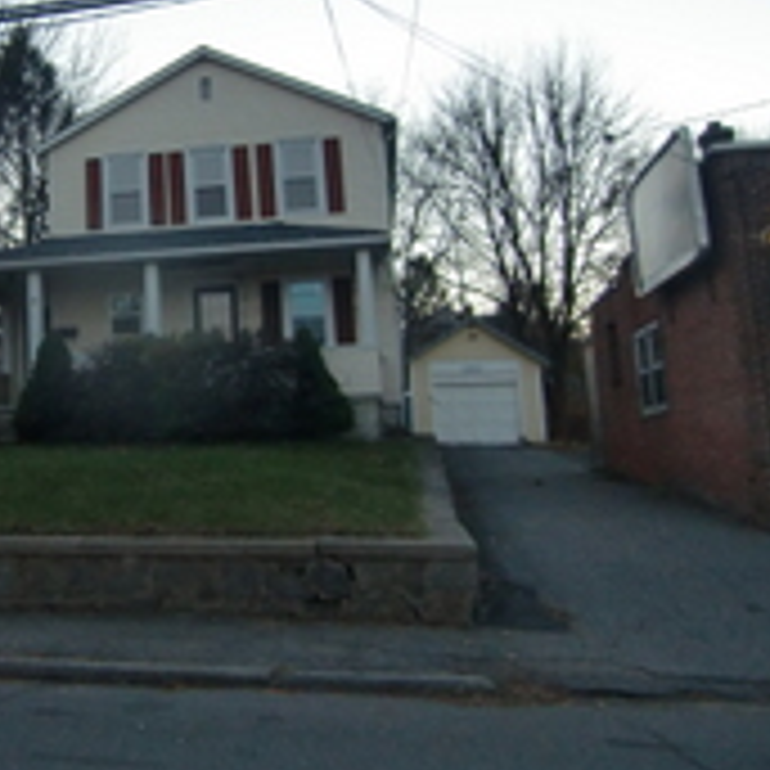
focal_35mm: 43
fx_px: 1082
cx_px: 32
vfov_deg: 38.3
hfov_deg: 36.0
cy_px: 207
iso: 160
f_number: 3.2
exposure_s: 1/60
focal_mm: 4.3
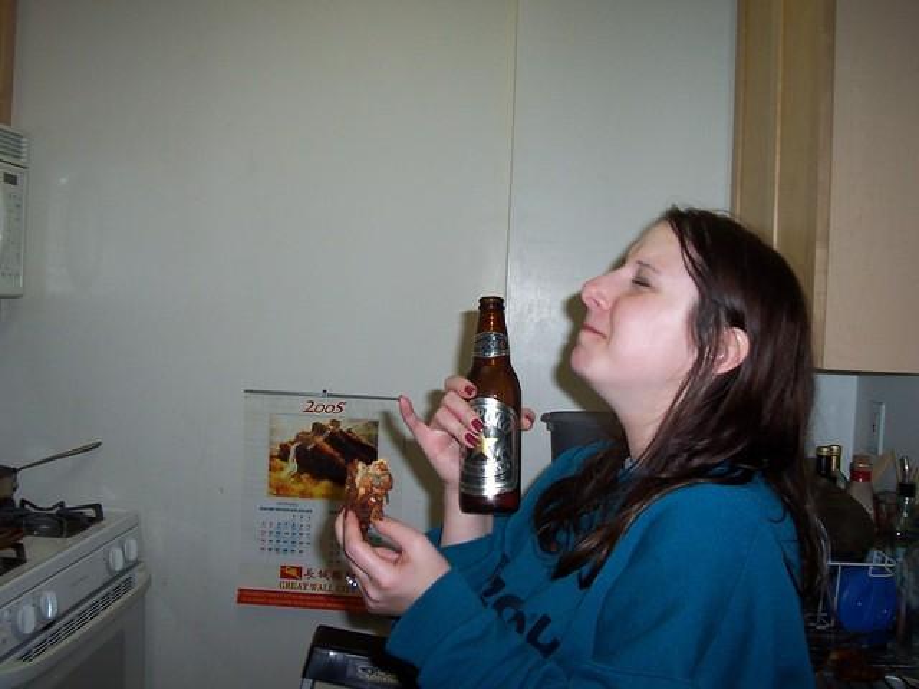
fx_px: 982
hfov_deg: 50.1
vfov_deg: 38.7
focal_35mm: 37
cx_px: 460
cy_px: 344
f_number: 2.8
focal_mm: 5.6
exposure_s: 1/60
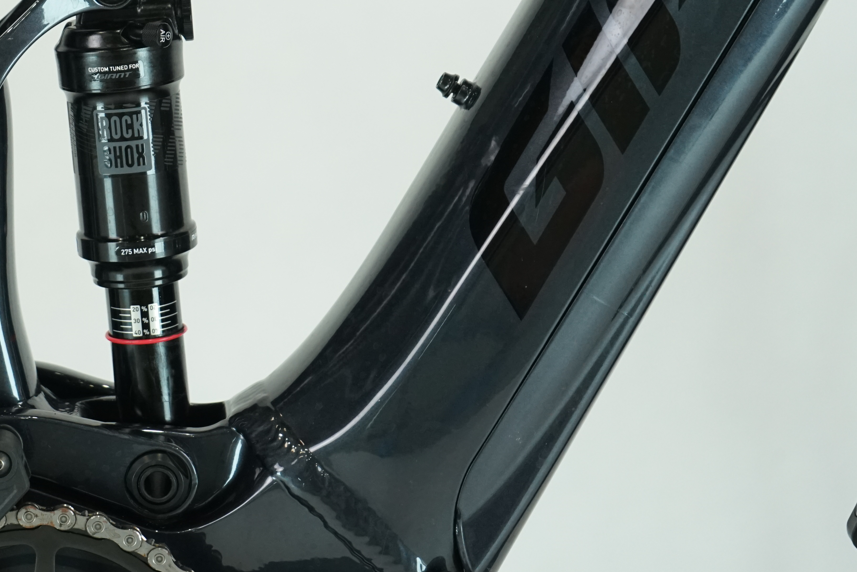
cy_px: 81
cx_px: 76
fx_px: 3071
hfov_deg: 15.7
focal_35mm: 129
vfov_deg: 10.6
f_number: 5.6
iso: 1600
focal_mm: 70
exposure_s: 1/200
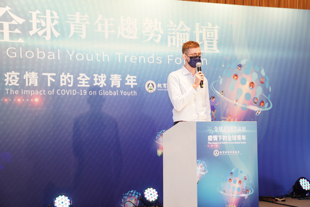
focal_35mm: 70
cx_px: 155
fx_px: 603
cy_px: 104
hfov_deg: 28.8
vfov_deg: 19.5
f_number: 2.8
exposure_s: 1/200
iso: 1600
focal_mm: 70
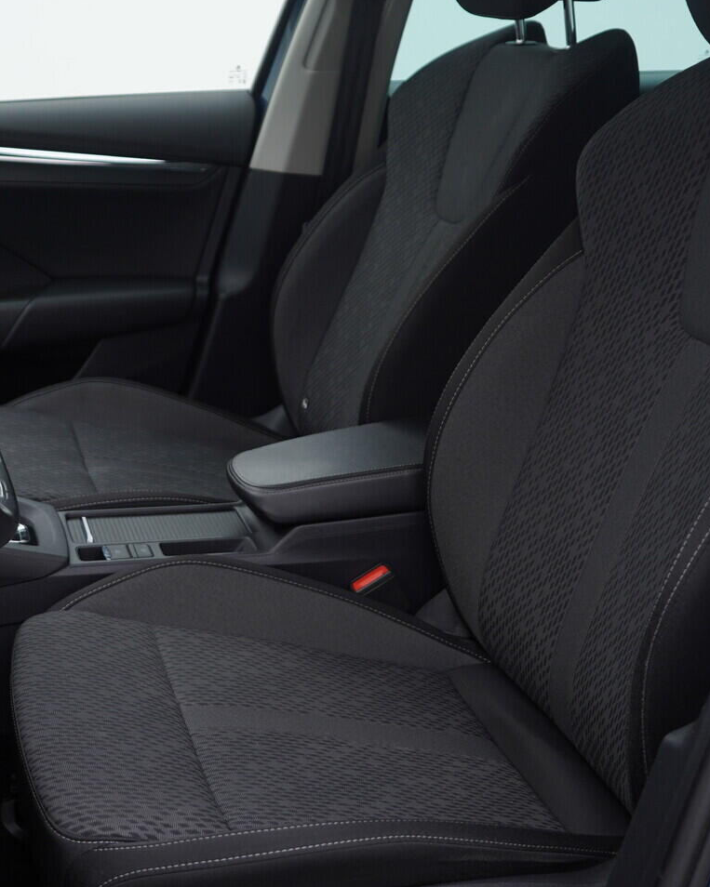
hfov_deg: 29.4
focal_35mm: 51
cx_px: 222
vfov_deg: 36.7
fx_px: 1340
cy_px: 443
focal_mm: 24
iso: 125
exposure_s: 1/50
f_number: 3.2
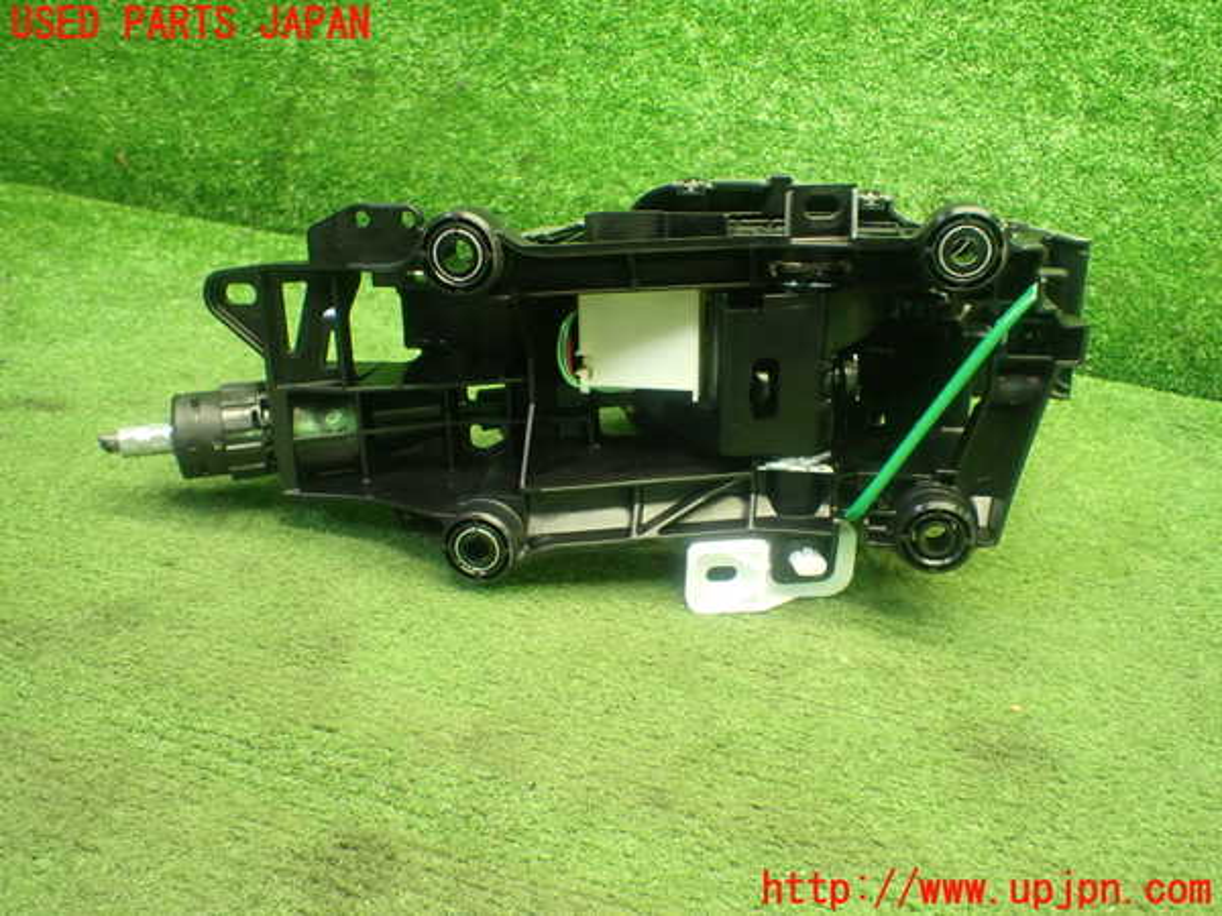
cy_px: 458
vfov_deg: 46.8
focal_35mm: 30
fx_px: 1059
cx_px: 611
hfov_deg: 60.0
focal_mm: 5.4
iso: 800
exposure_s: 1/60
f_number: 2.3
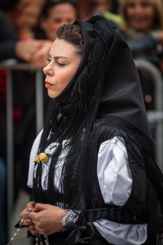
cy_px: 122
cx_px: 82
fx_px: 3056
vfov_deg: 4.6
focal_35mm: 450
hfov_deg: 3.1
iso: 500
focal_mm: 300
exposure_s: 1/500
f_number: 5.6
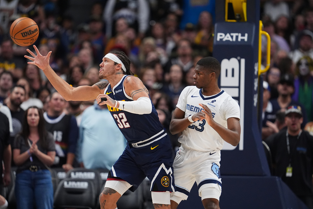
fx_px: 3494
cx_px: 157
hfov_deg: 5.1
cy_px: 104
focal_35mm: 402
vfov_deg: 3.4
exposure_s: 1/2000
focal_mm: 400
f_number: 3.2
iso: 5000
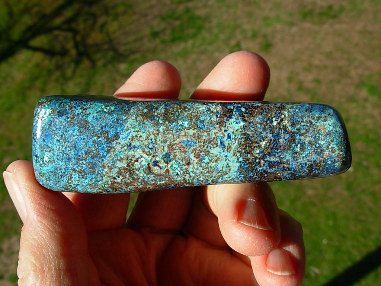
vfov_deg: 37.7
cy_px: 143
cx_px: 190
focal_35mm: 38
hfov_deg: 49.0
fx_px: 418
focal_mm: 6.3
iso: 50
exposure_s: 1/470
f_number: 4.9
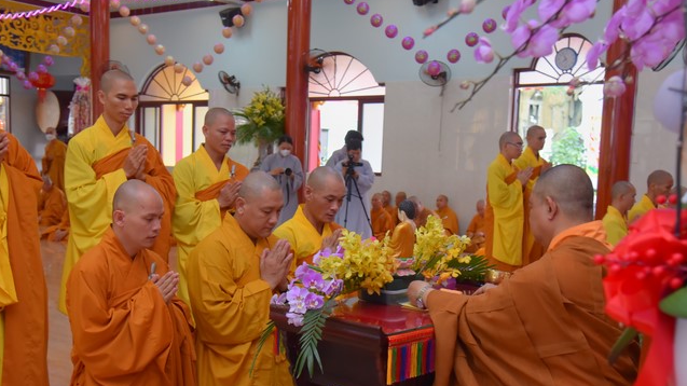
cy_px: 228
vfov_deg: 25.4
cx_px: 341
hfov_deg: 43.7
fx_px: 856
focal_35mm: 47
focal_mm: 44
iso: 1250
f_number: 5.6
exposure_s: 1/160
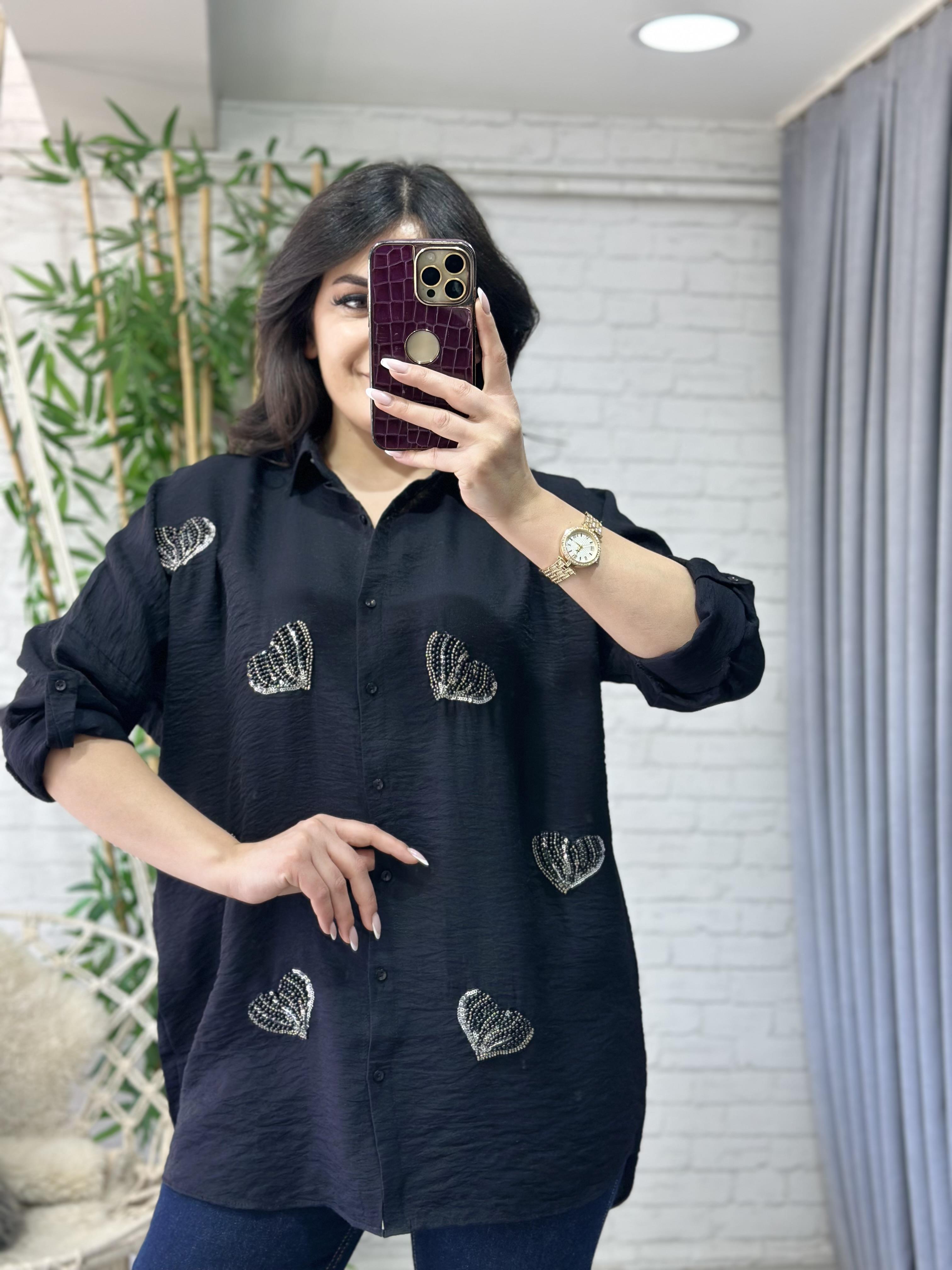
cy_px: 635
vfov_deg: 39.7
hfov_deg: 30.3
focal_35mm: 48
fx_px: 1760
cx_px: 476
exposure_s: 1/100
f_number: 1.78
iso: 64
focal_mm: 6.86
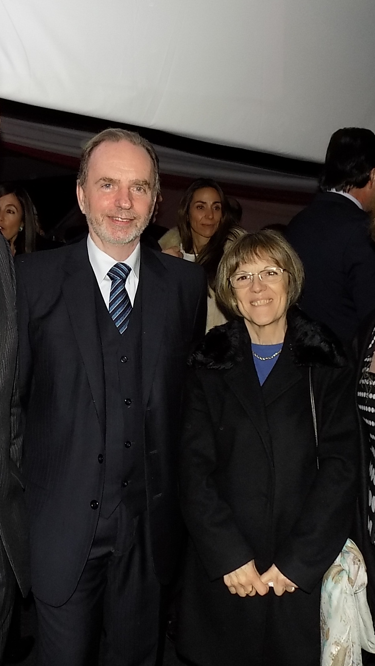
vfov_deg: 58.0
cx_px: 154
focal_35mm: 34
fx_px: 601
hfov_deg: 34.6
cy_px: 332
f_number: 3.1
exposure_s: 1/30
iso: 200
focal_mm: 4
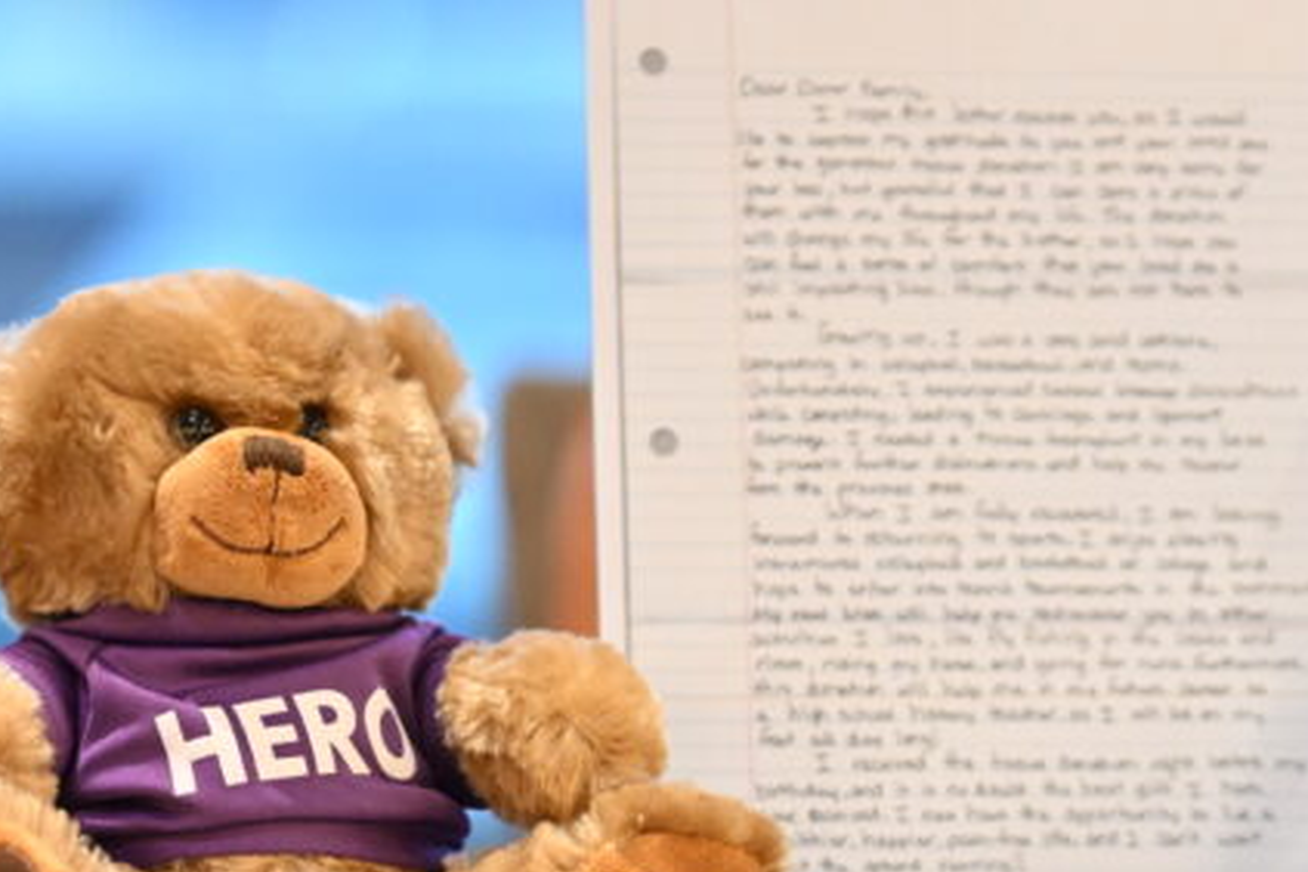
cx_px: 1070
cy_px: 880
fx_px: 7484
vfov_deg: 6.6
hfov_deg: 10.0
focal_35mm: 206
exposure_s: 1/800
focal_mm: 85
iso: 4000
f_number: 1.8
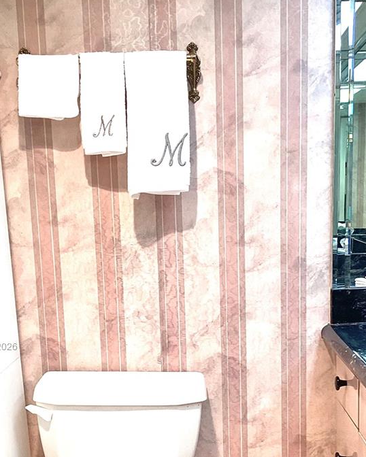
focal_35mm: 54
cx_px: 197
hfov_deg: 28.1
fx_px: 731
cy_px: 347
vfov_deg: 34.0
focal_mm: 3.3
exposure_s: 1/60
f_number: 2.4
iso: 64
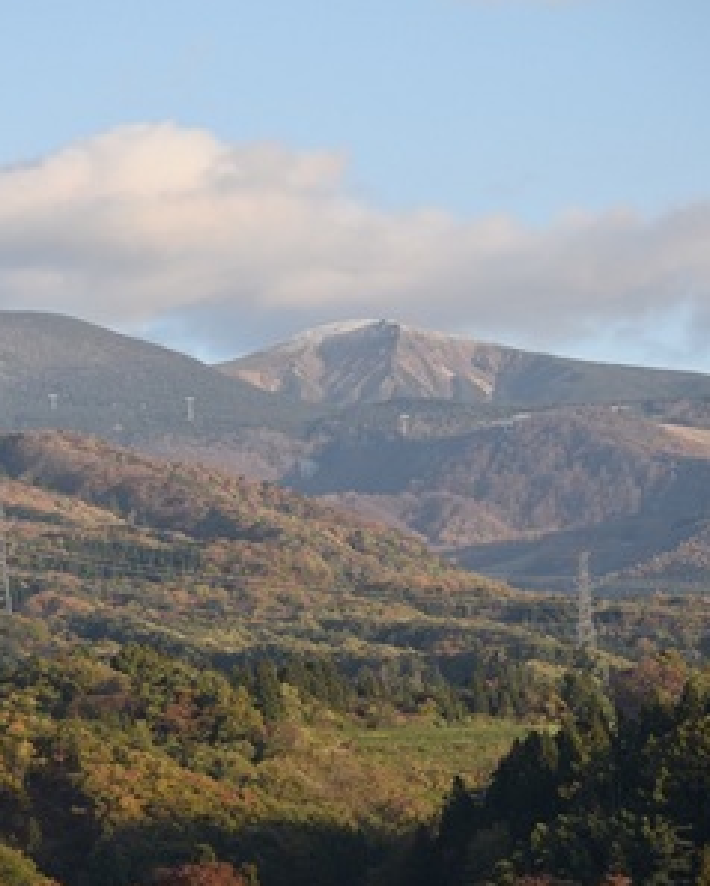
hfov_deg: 5.4
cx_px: 218
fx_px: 7549
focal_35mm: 288
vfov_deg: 6.7
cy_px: 444
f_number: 5.6
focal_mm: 135
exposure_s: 1/500
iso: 220
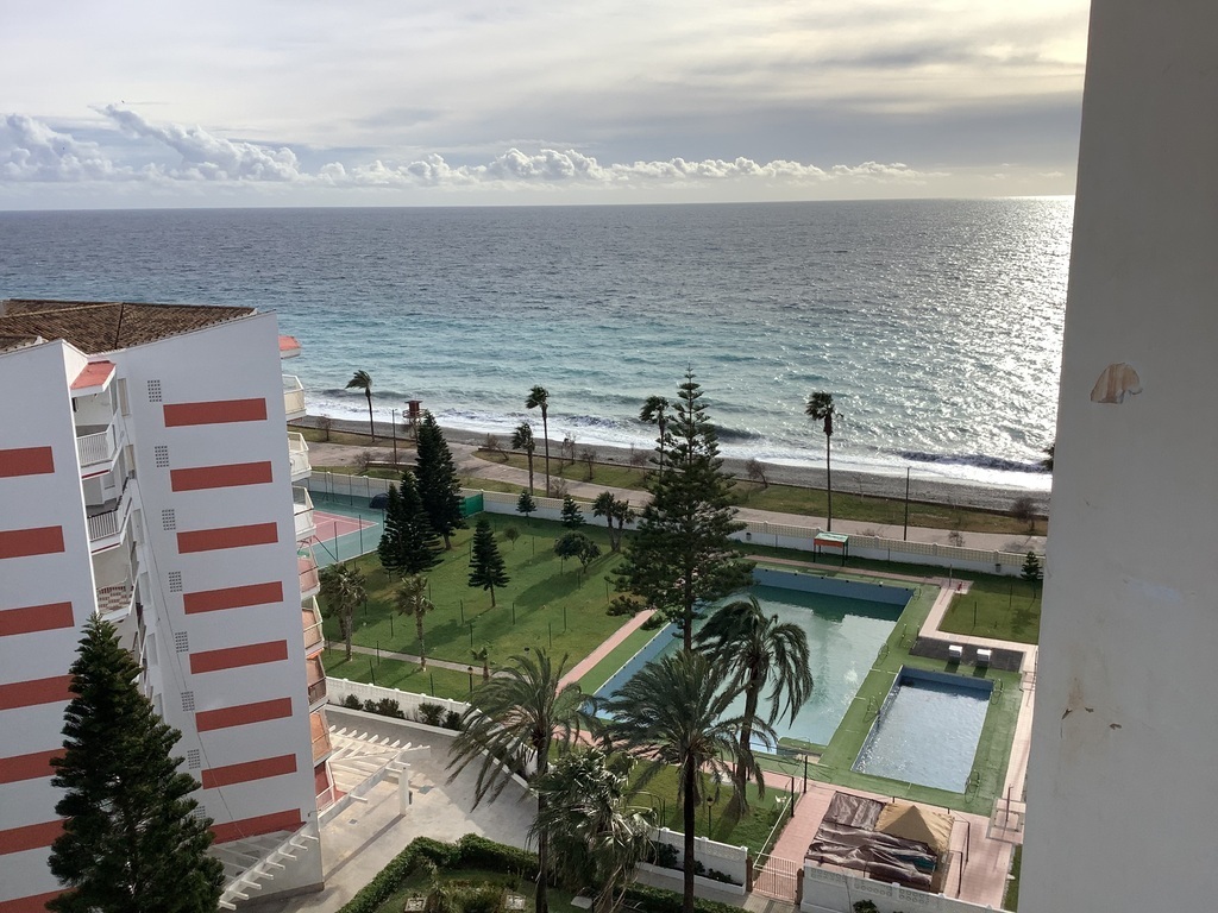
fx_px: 1091
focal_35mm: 31
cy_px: 456
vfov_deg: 45.4
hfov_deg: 58.4
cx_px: 609
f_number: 2.4
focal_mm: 3.3
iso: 25
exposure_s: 1/1852
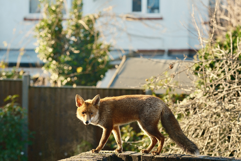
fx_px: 904
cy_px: 80
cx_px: 120
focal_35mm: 135
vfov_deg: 10.2
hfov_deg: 15.2
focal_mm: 90
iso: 500
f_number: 3.6
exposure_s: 1/500
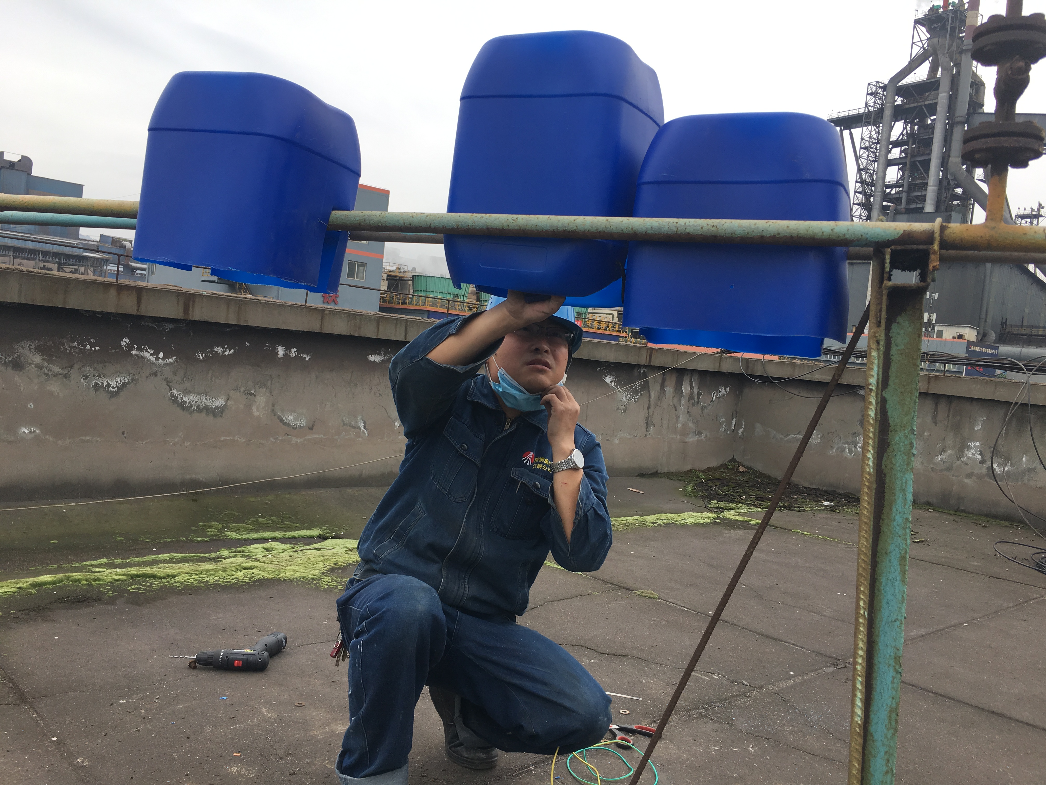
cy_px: 392
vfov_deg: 48.2
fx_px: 876
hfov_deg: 61.7
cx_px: 523
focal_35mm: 29
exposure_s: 1/615
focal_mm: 4.15
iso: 25
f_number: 2.2
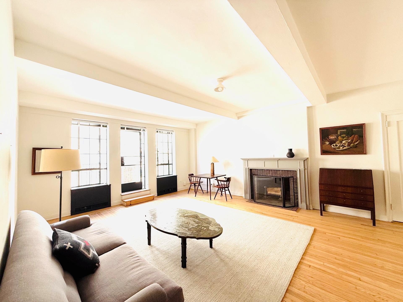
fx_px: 163
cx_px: 202
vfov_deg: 85.7
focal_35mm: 14
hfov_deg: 102.1
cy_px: 151
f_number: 2.2
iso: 64
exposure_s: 1/141
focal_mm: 2.22
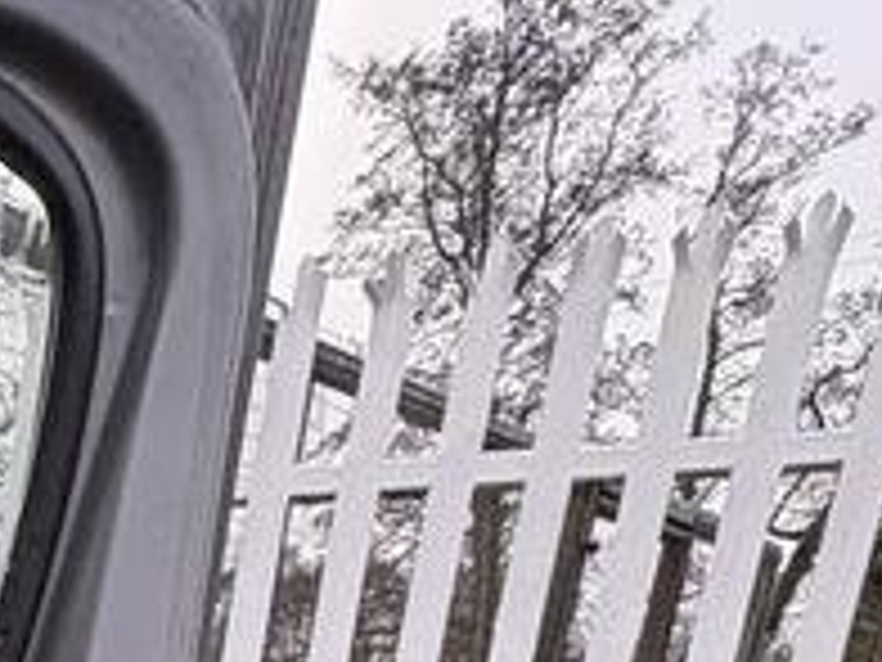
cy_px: 1360
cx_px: -567
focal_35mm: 64
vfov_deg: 16.6
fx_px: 1631
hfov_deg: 22.5
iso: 40
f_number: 2.2
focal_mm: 2.22
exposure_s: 1/119
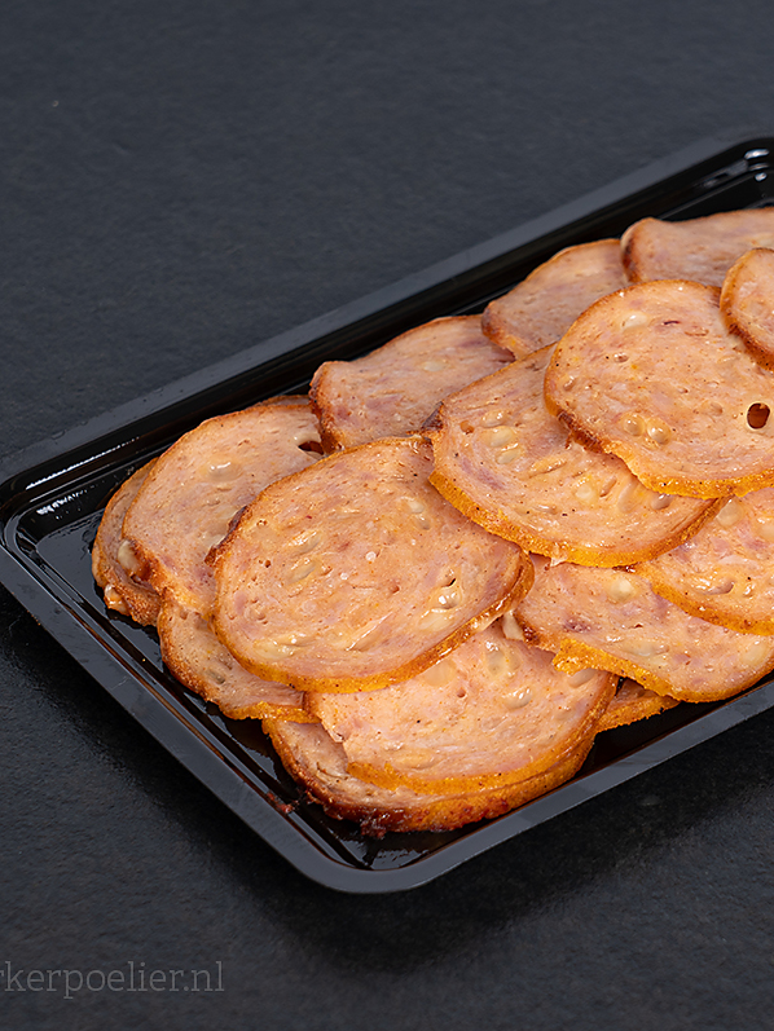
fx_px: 4530
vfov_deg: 13.0
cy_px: 516
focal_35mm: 152
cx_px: 586
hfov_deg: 9.7
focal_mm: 105
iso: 100
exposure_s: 1/160
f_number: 9
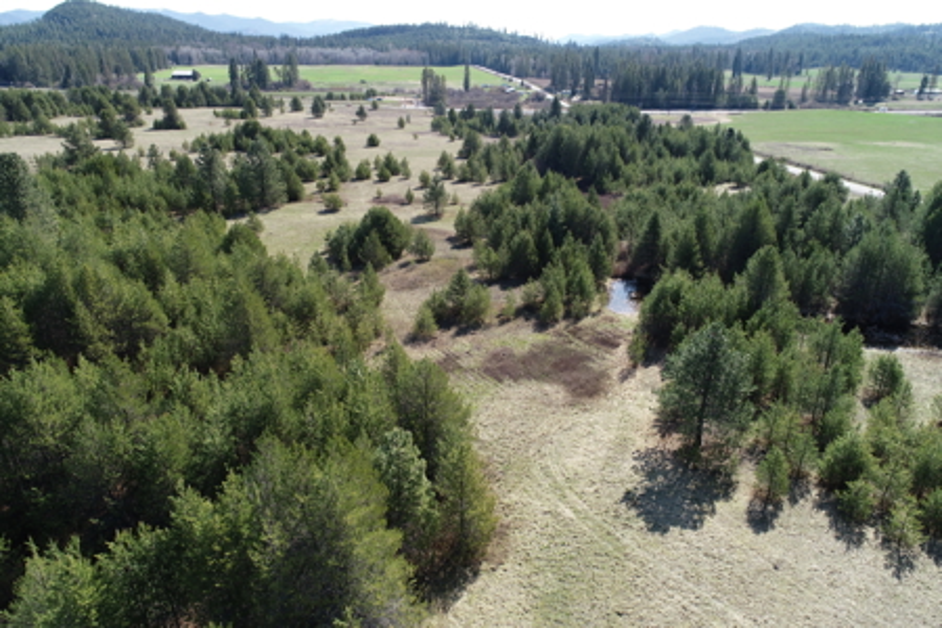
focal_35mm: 24
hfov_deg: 73.7
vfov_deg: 53.1
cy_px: 314
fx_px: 628
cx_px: 471
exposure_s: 1/240
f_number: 5
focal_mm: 8.8
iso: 100
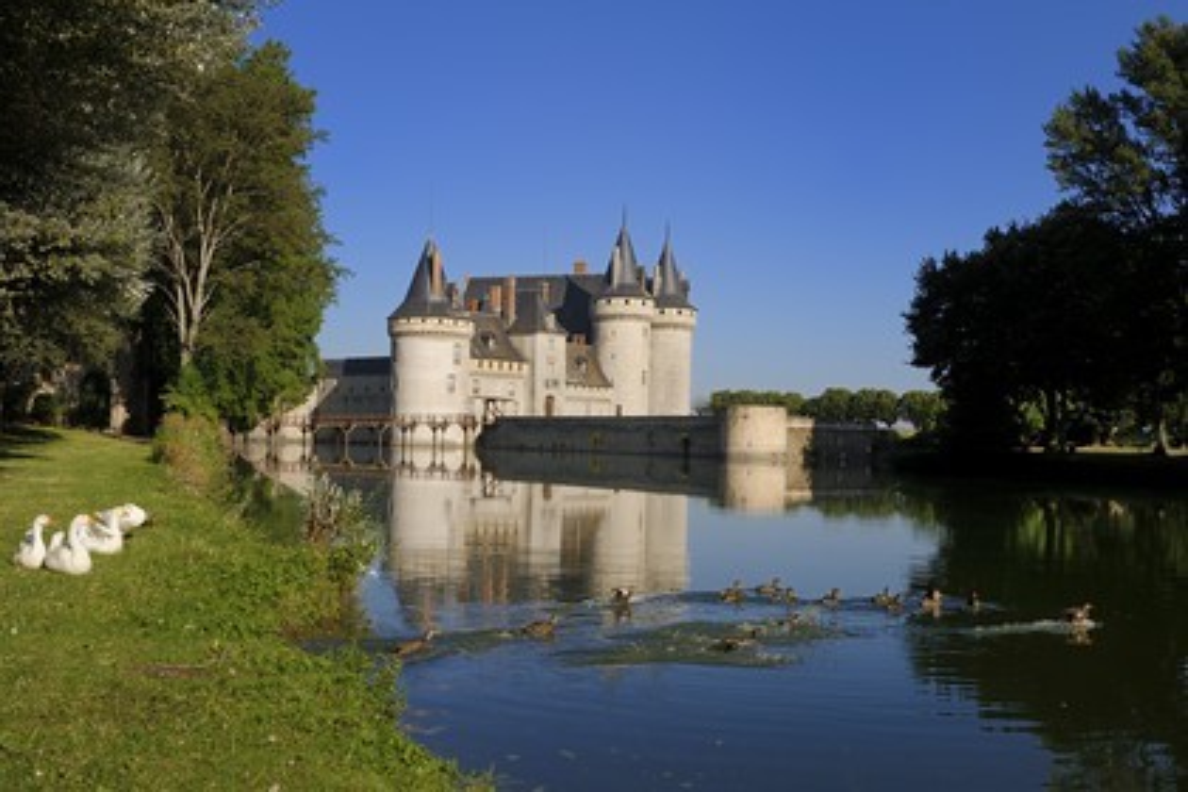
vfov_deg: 30.5
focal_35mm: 44
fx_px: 1452
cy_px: 396
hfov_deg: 44.5
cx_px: 594
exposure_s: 1/160
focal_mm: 44
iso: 200
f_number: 14
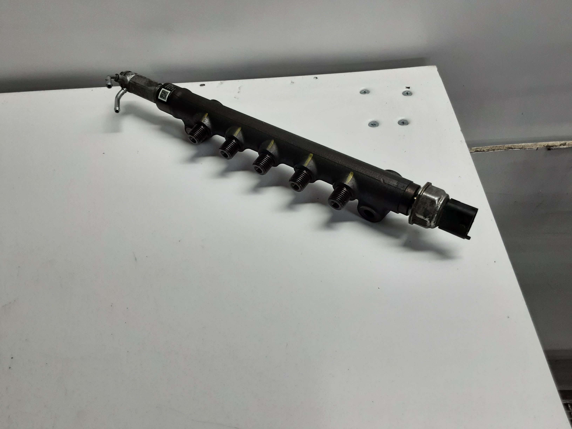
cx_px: 286
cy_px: 214
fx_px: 446
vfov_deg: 51.4
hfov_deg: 65.3
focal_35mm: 27
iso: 64
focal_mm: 2.91
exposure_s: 1/50
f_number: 1.9
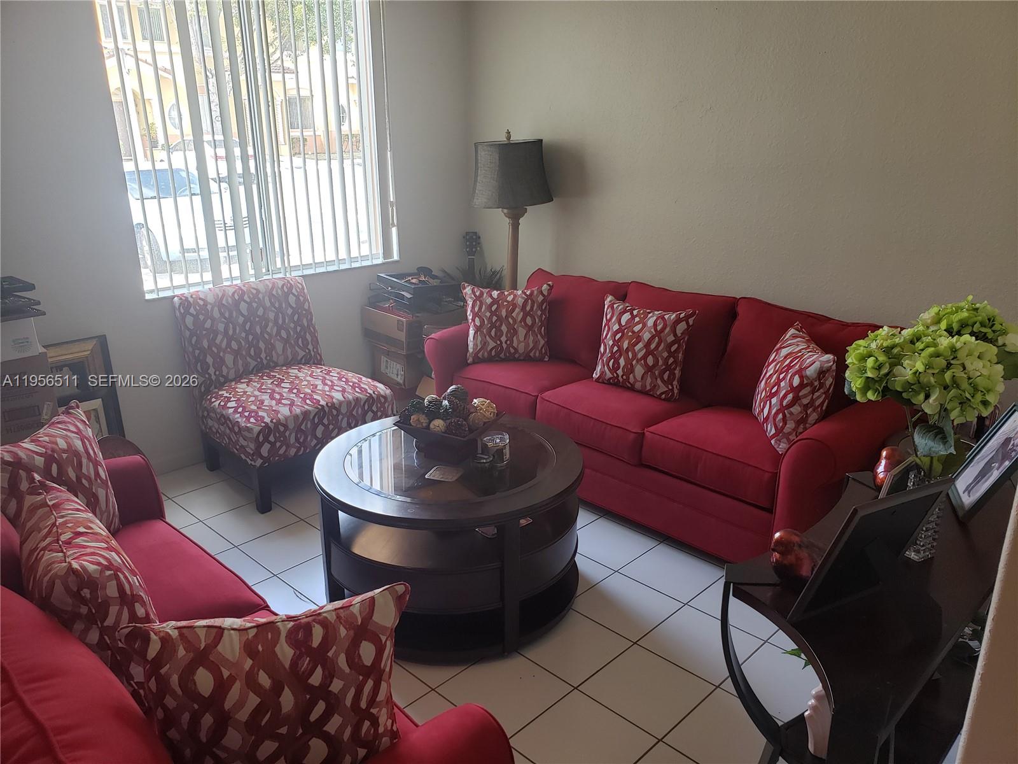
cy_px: 382
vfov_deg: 53.1
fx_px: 765
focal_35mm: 26
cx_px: 509
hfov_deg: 67.3
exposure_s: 1/60
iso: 100
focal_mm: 4.3
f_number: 2.4
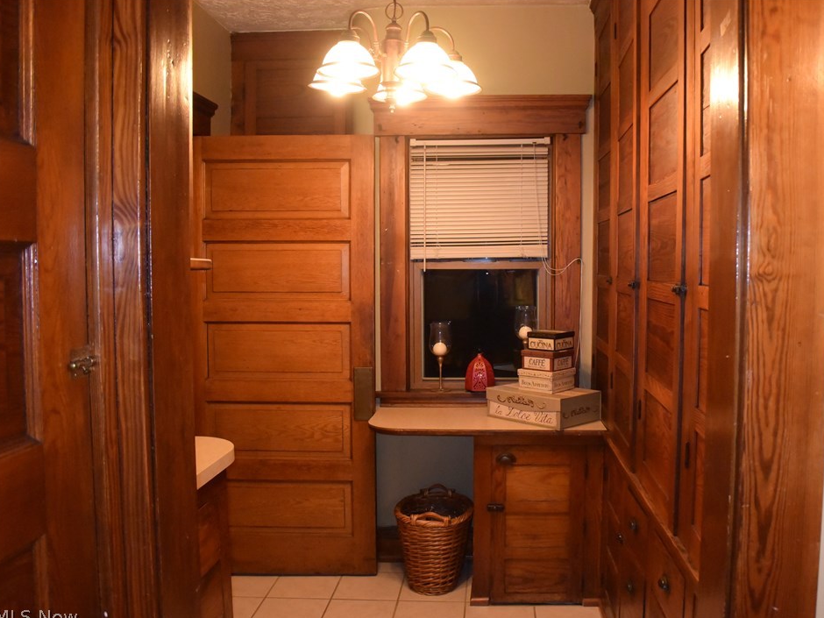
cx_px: 465
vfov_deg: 46.8
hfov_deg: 59.8
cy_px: 314
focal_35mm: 30
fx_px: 714
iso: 1800
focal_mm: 10
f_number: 3.5
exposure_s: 1/60
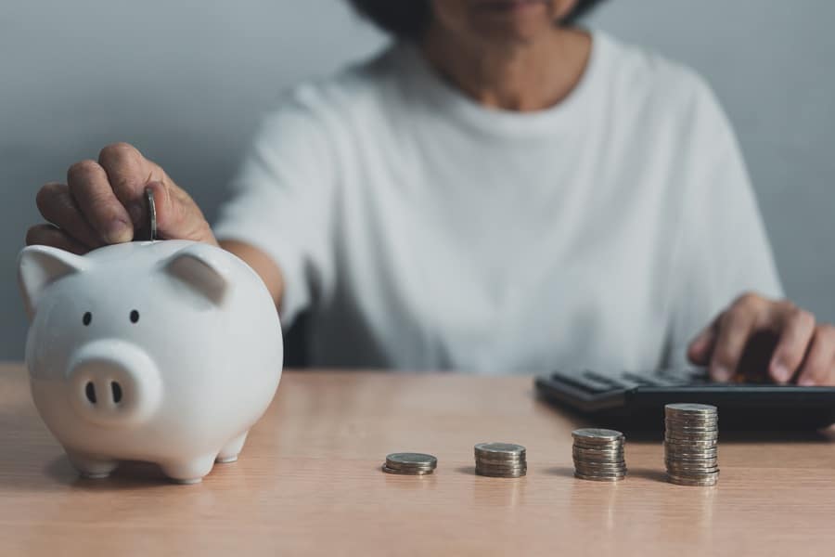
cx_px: 418
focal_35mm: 60
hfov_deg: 33.4
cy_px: 278
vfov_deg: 22.6
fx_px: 1392
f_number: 2.8
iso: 200
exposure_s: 1/200
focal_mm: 60
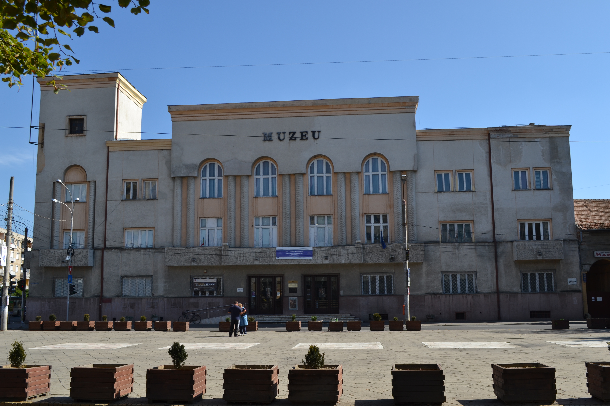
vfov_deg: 36.9
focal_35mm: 36
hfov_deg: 53.1
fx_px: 610
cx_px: 305
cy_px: 203
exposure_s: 1/200
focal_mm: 24
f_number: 7.1
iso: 100
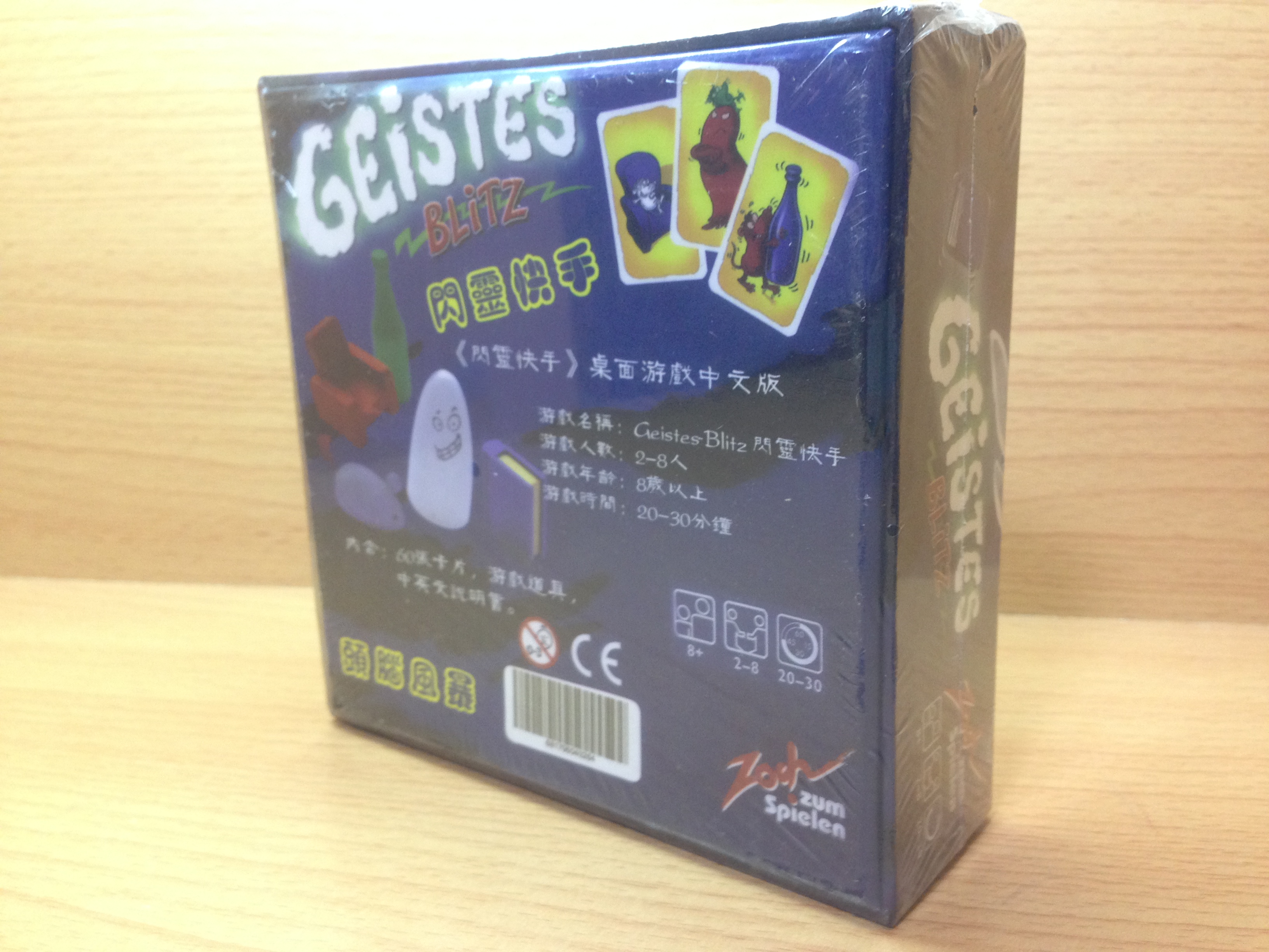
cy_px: 476
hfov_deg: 55.4
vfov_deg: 42.9
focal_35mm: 33
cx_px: 634
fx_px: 1210
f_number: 2.4
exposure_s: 1/20
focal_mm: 4.12
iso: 160
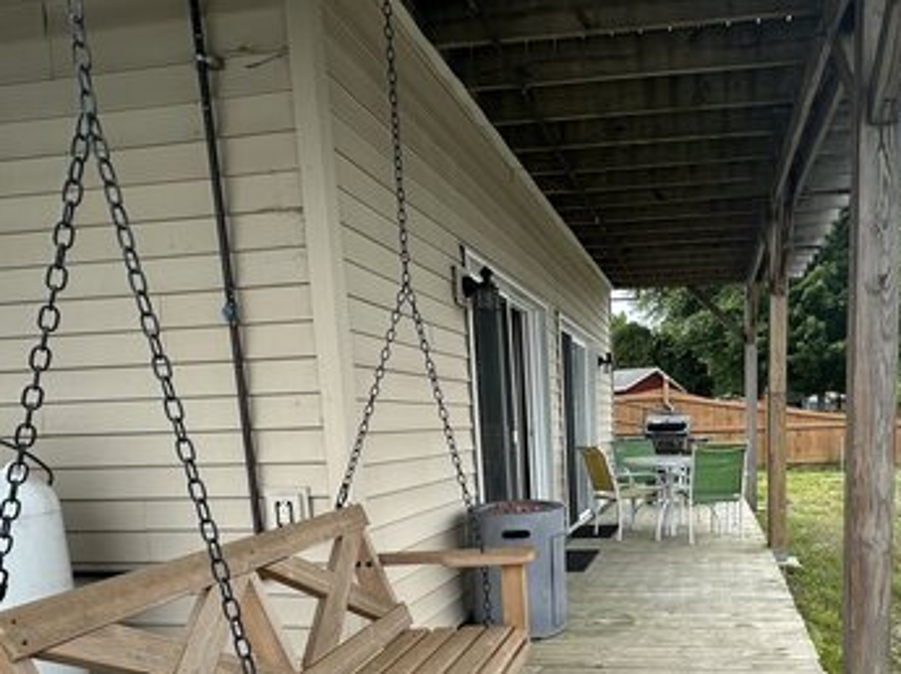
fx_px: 676
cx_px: 627
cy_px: 520
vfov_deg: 50.4
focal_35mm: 26
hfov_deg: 64.9
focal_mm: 2.22
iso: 40
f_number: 2.2
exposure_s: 1/703
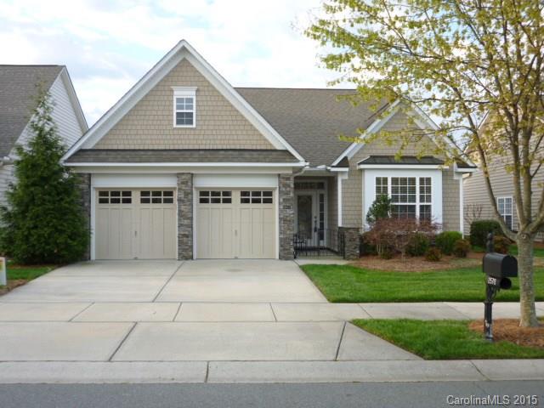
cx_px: 272
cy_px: 204
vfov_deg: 39.7
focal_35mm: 36
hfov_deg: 51.4
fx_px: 566
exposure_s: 1/160
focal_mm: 6.4
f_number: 3.5
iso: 100
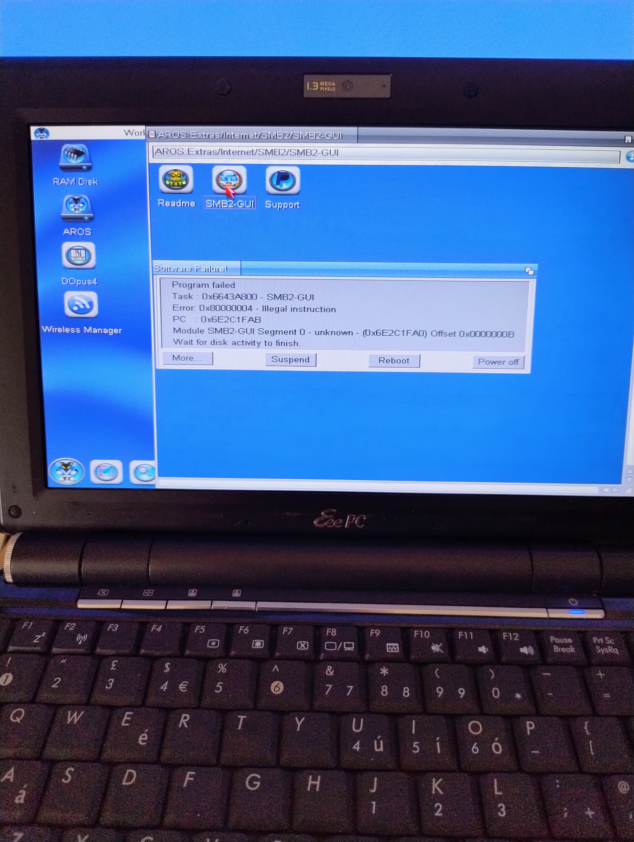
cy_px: 421
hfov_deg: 56.9
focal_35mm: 24
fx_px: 585
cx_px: 317
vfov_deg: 71.5
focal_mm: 5.56
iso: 600
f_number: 1.8
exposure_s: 1/50
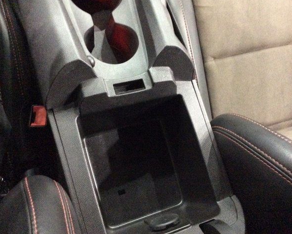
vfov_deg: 43.4
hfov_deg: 52.8
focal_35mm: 34
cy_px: 116
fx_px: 294
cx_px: 150
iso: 800
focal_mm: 3.3
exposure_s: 1/15
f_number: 2.4
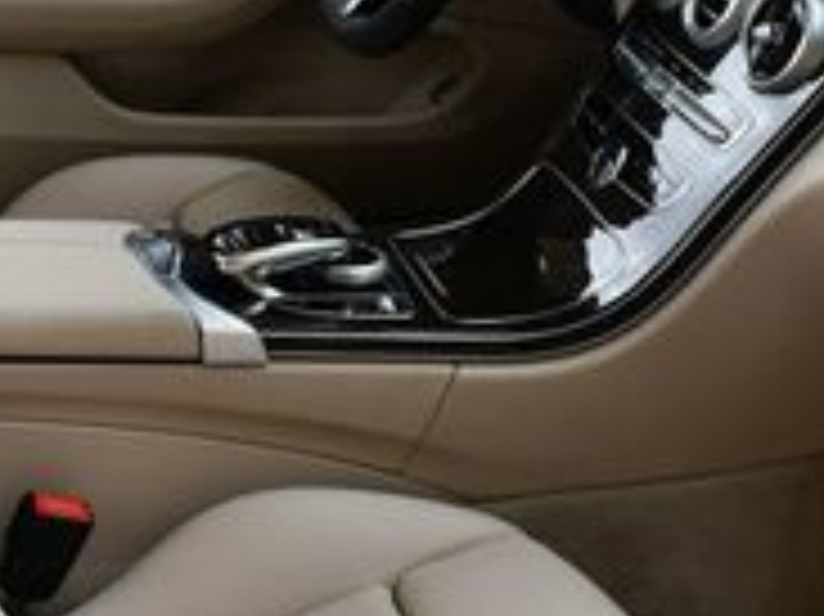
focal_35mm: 121
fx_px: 2878
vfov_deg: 12.2
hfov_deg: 16.2
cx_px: 239
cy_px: 337
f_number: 5.6
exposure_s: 1/250
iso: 320
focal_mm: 18
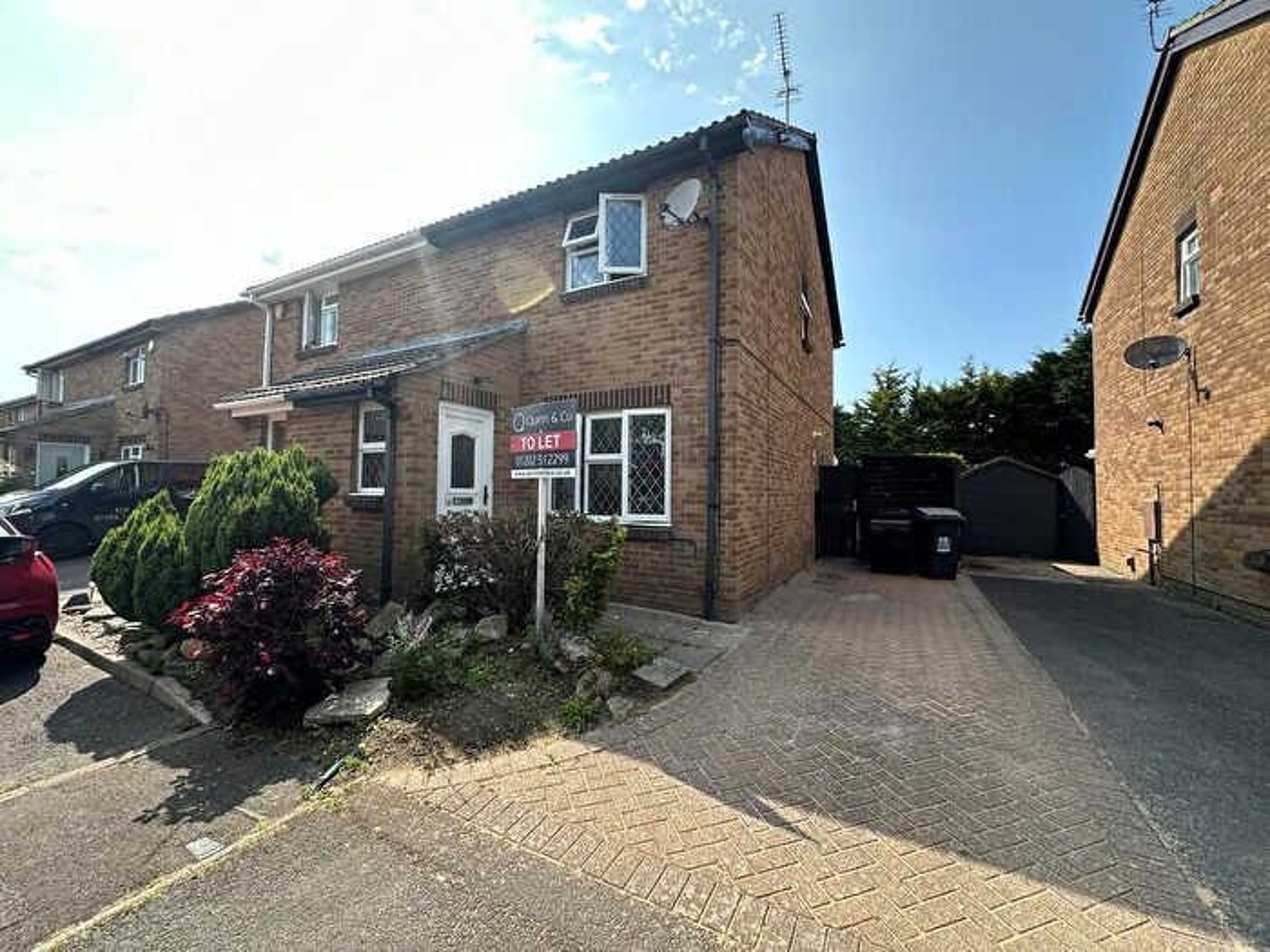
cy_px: 476
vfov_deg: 85.7
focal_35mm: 14
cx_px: 635
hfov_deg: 102.1
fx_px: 514
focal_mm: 2.22
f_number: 2.2
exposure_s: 1/428
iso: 40
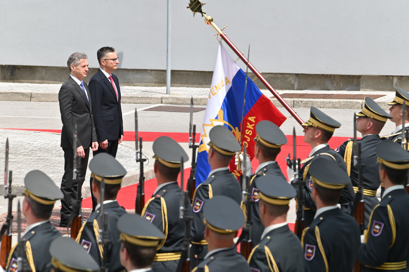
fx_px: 3633
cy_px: 136
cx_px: 204
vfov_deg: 4.3
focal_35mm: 320
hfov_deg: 6.4
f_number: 11
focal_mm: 320
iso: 800
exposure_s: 1/1000
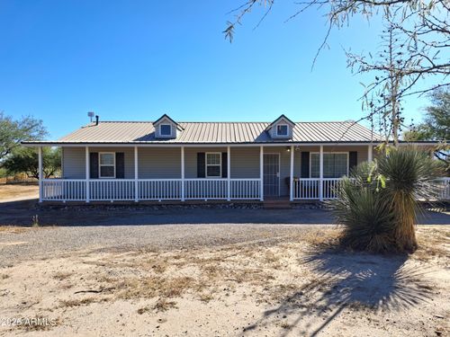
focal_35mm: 25
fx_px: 325
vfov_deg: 54.9
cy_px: 168
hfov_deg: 69.4
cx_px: 225
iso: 25
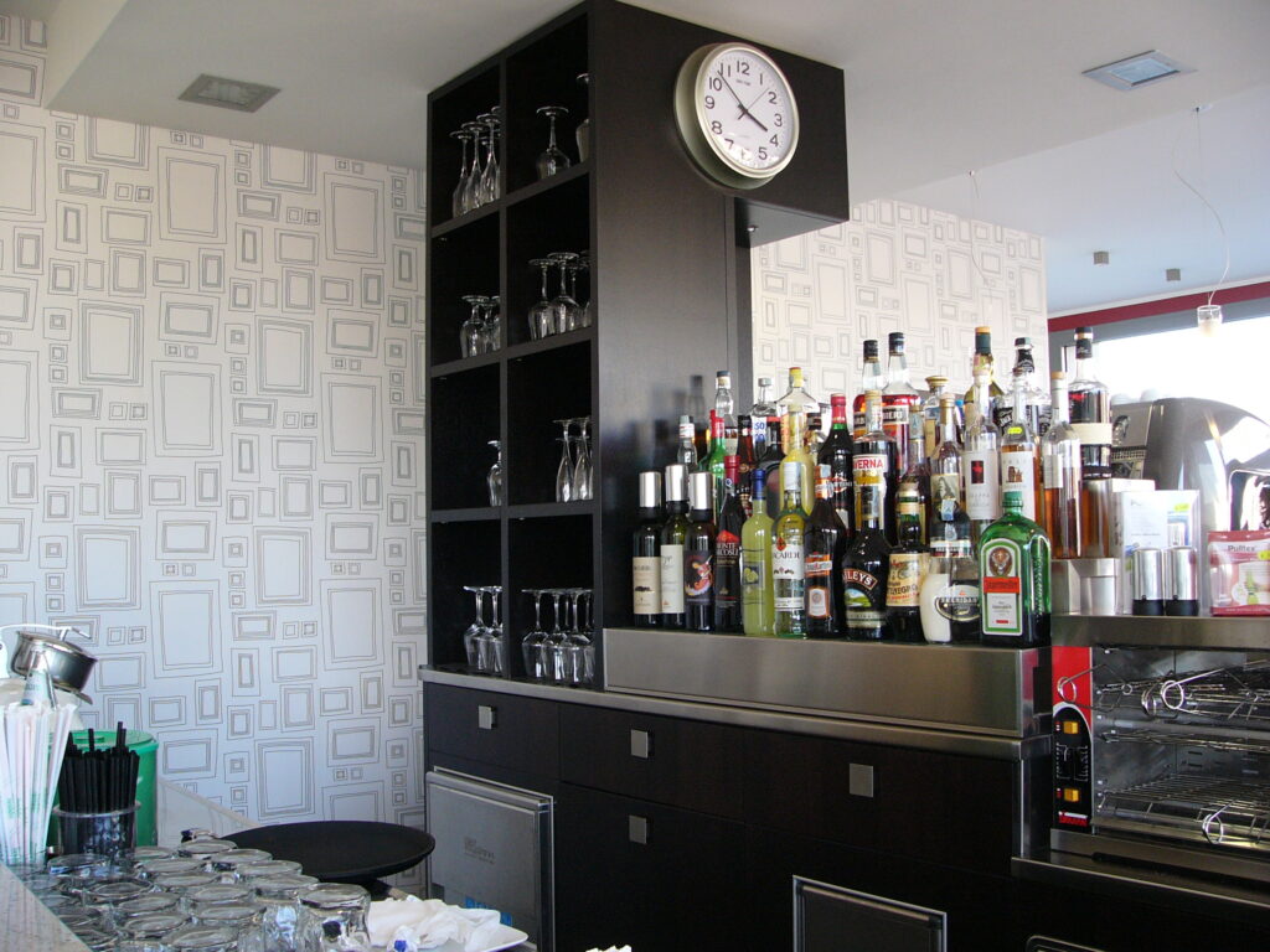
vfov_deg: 39.7
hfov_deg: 51.4
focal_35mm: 36
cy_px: 476
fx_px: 1321
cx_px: 635
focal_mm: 6
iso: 150
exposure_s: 1/60
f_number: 2.8
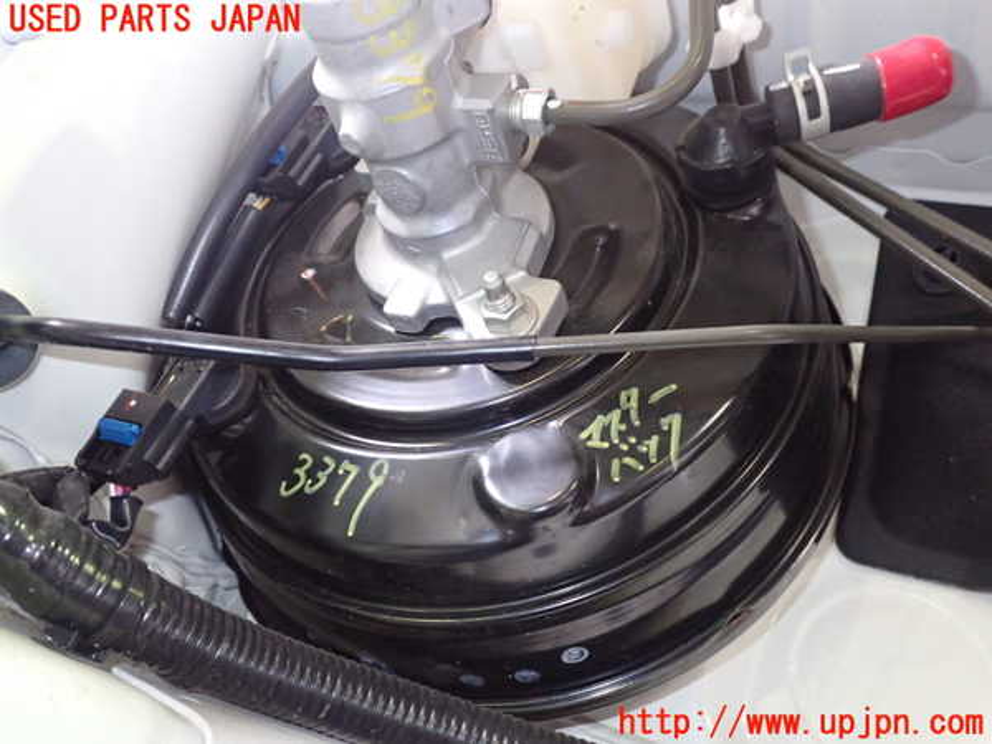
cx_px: 496
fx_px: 860
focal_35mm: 30
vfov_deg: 46.8
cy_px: 372
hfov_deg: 60.0
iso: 640
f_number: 6.3
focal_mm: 5.4
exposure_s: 1/4
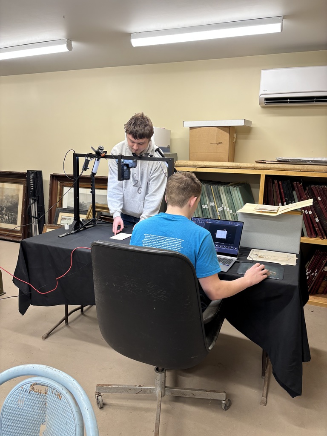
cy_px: 218
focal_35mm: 26
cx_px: 164
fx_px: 327
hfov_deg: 53.1
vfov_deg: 67.3
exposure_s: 1/121
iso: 100
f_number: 1.6
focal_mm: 5.96
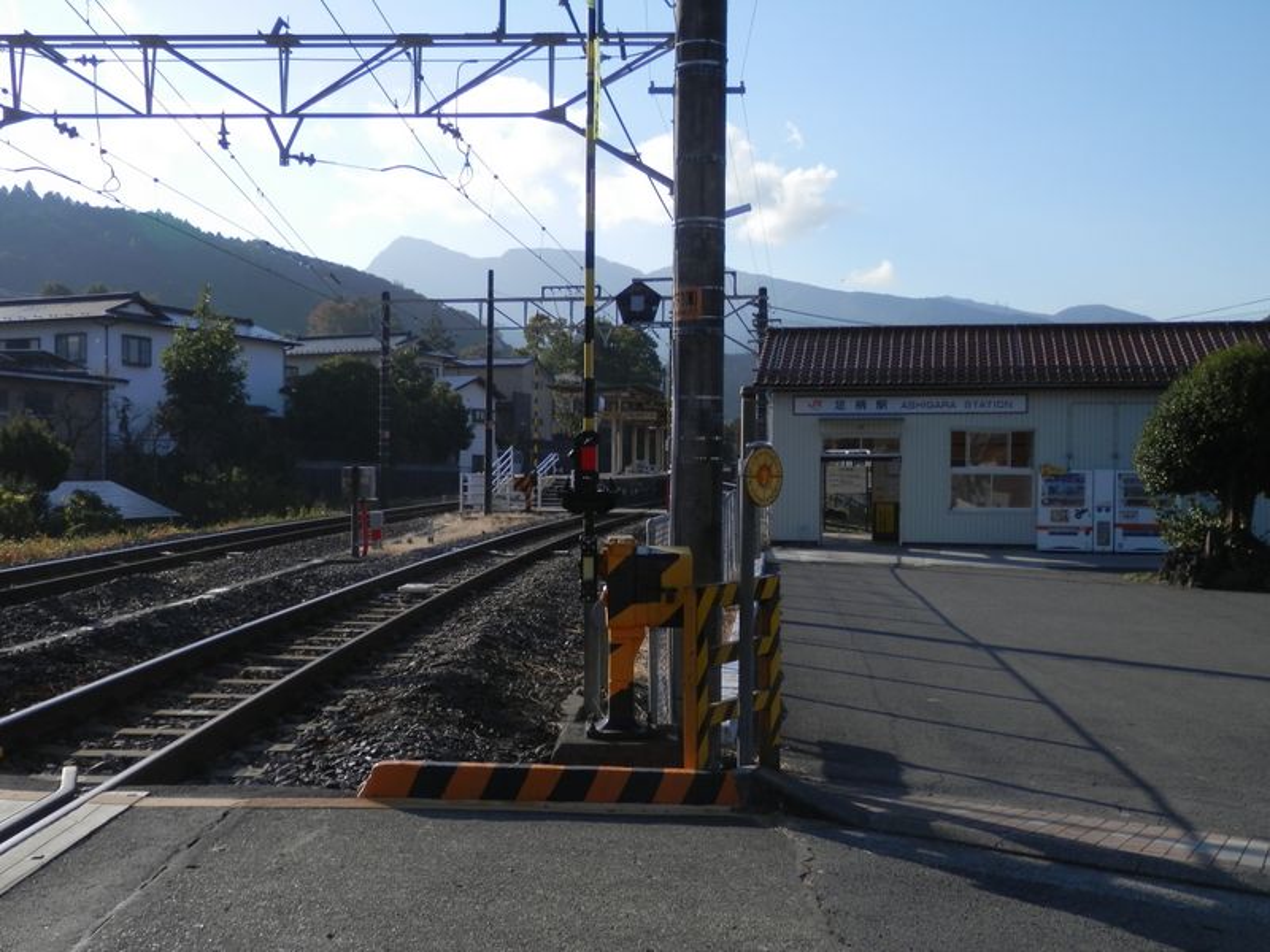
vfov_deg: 38.7
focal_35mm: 37
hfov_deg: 50.1
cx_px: 635
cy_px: 476
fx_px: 1357
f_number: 10.1
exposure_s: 1/125
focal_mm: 6.6
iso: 100
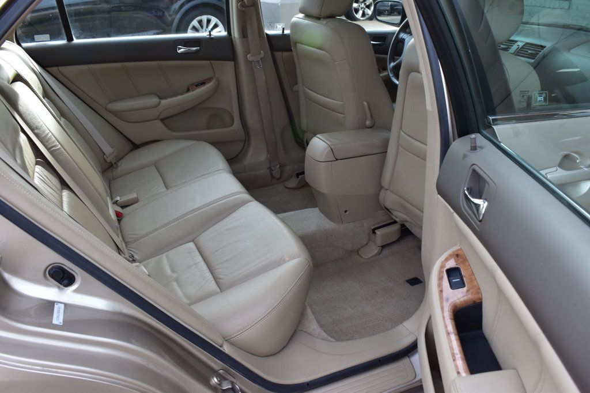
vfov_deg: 41.7
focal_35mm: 32
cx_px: 295
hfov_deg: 59.5
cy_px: 196
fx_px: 516
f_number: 9
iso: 400
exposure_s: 1/100
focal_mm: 21
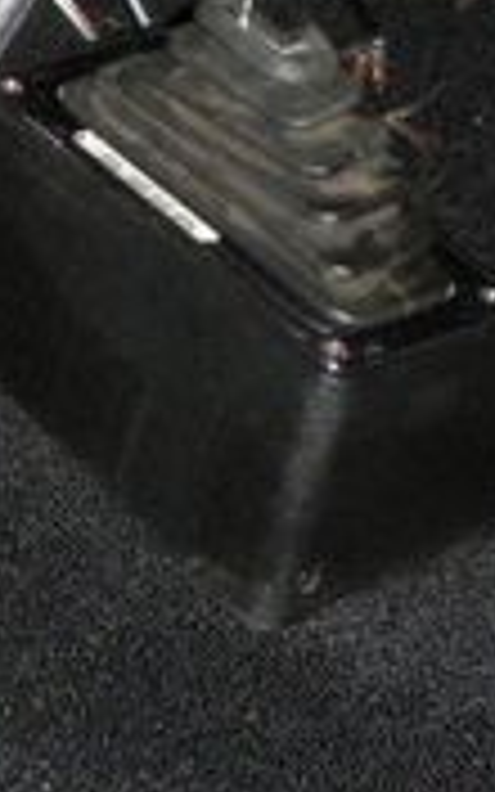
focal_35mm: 139
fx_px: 3000
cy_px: 50
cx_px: -94
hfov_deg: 9.3
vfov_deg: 14.8
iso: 400
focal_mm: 6.3
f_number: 3.5
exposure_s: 1/60
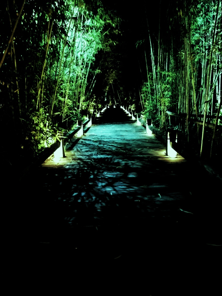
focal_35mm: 27
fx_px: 231
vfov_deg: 65.3
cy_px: 148
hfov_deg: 51.4
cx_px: 111
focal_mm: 3.88
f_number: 1.8
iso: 2500
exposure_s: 1/12.5
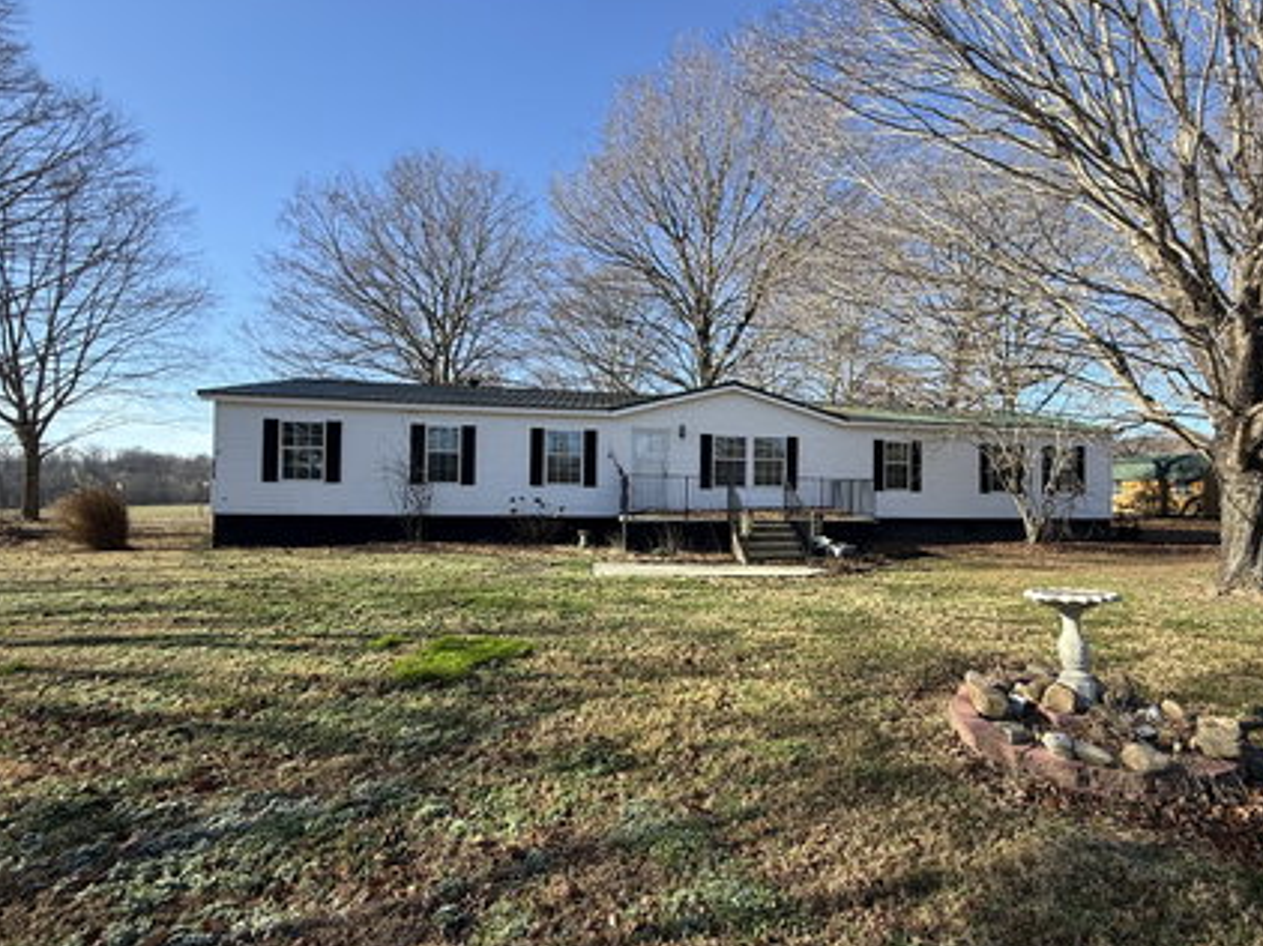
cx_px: 730
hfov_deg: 90.3
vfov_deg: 74.7
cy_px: 482
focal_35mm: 17
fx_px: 620
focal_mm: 2.22
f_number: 2.2
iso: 50
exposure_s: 1/638
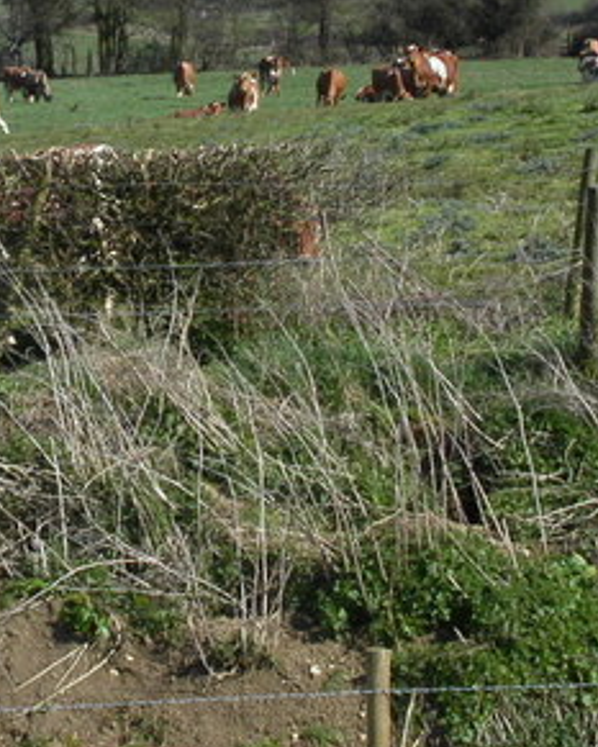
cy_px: 139
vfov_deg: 10.0
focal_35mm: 193
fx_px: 4268
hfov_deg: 8.0
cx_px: 74
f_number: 8
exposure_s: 1/250
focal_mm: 18.6
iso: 100
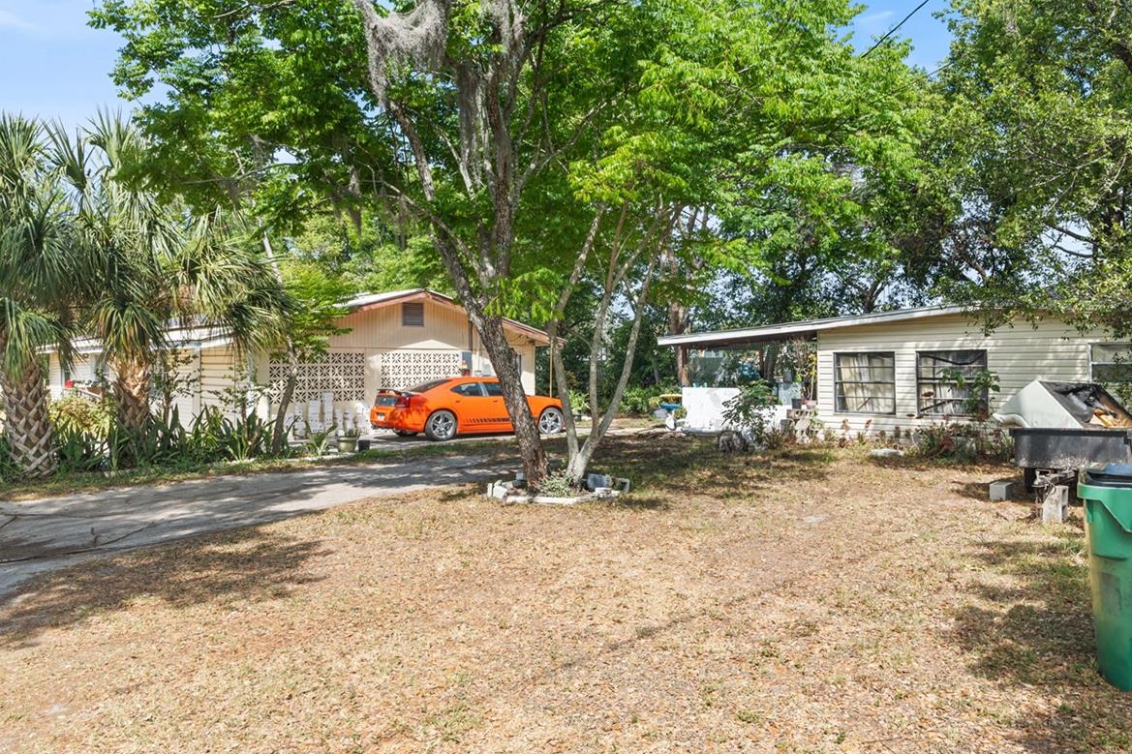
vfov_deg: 49.5
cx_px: 627
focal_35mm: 26
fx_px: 817
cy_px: 347
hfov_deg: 69.2
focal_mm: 19
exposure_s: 1/6
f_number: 8
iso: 250
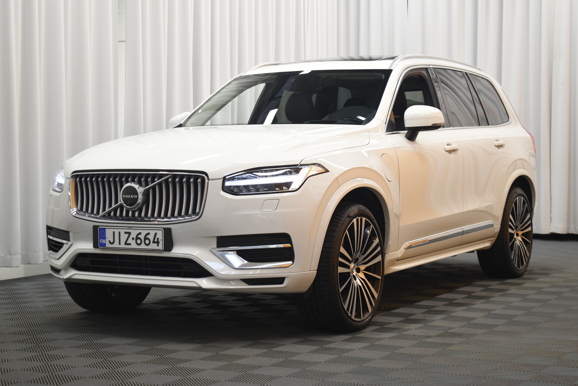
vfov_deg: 19.7
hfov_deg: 29.2
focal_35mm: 69
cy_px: 193
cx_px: 289
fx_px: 1108
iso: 200
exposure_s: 1/5
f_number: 5.3
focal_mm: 46
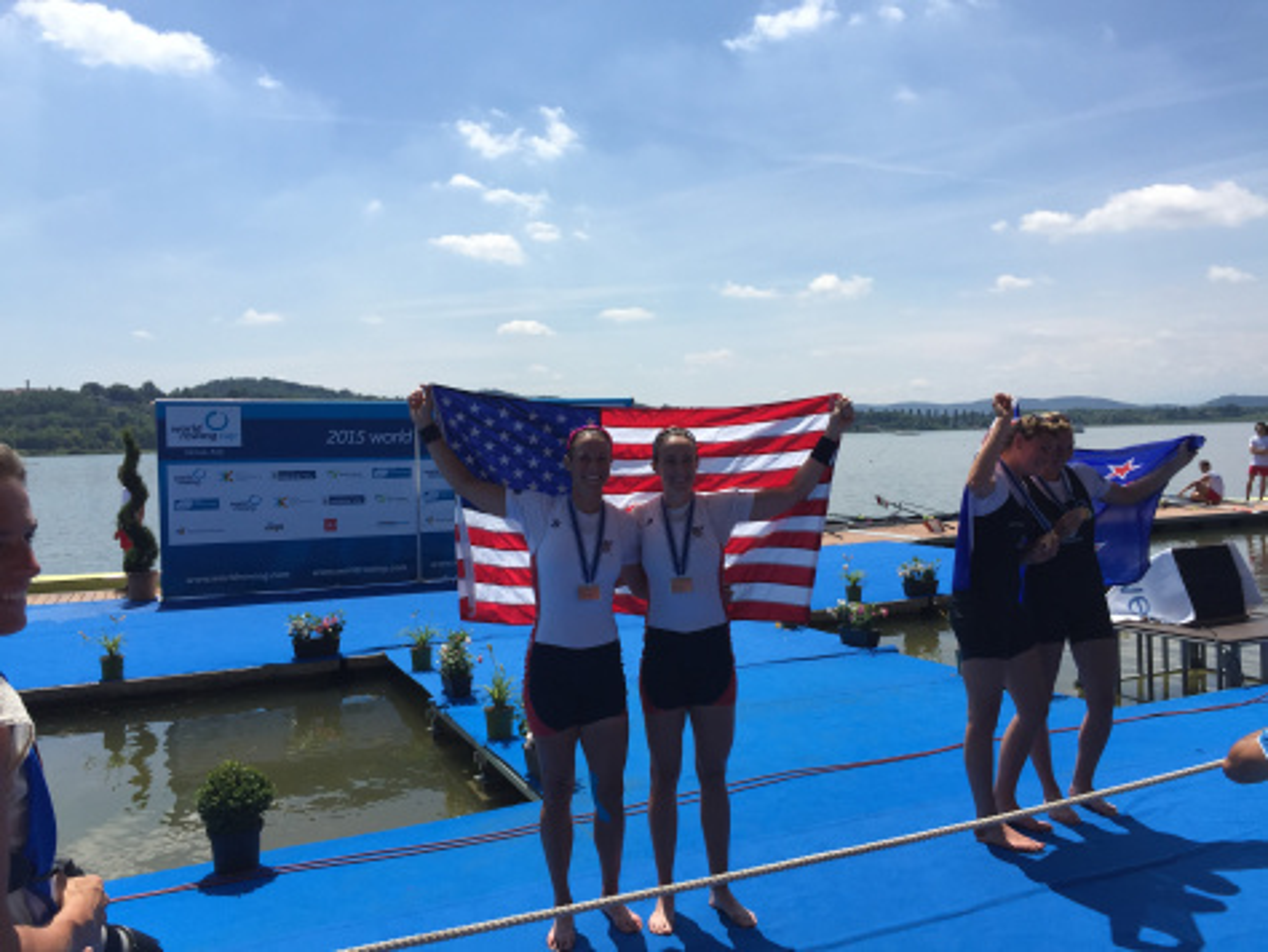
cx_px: 634
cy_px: 476
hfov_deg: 61.6
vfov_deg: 48.3
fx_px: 1063
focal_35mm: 29
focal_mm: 4.15
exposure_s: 1/2825
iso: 32
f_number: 2.2
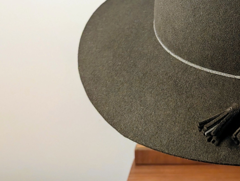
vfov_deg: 27.5
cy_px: 16
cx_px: 244
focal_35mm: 51
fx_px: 354
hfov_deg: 33.9
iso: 701
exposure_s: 1/81.6
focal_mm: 6.9
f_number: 1.68
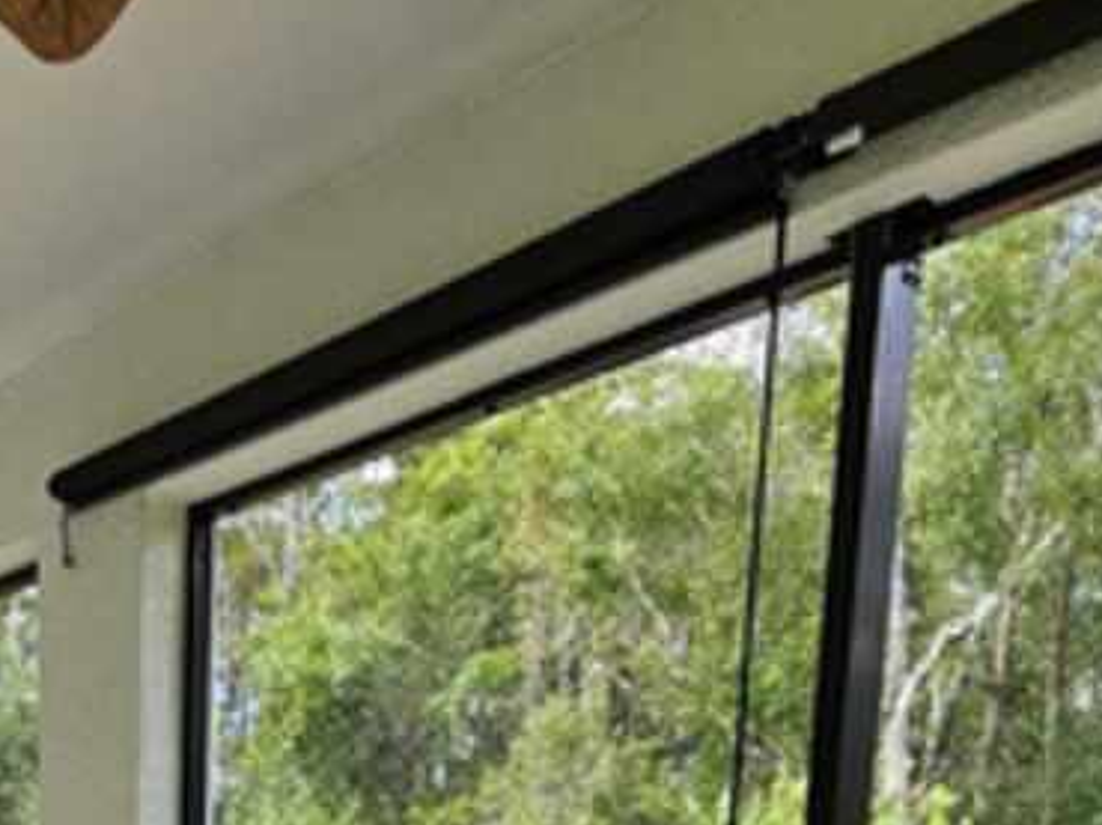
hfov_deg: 40.3
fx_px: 1432
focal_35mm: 45
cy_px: 1307
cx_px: 211
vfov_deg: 23.8
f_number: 2.2
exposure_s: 1/359
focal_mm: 2.2
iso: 125
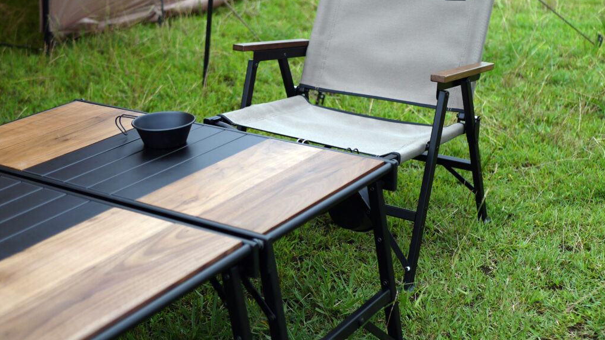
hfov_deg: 37.9
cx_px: 304
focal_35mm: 55
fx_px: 882
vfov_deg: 21.7
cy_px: 116
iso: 160
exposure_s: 1/2000
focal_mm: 25
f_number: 2.5
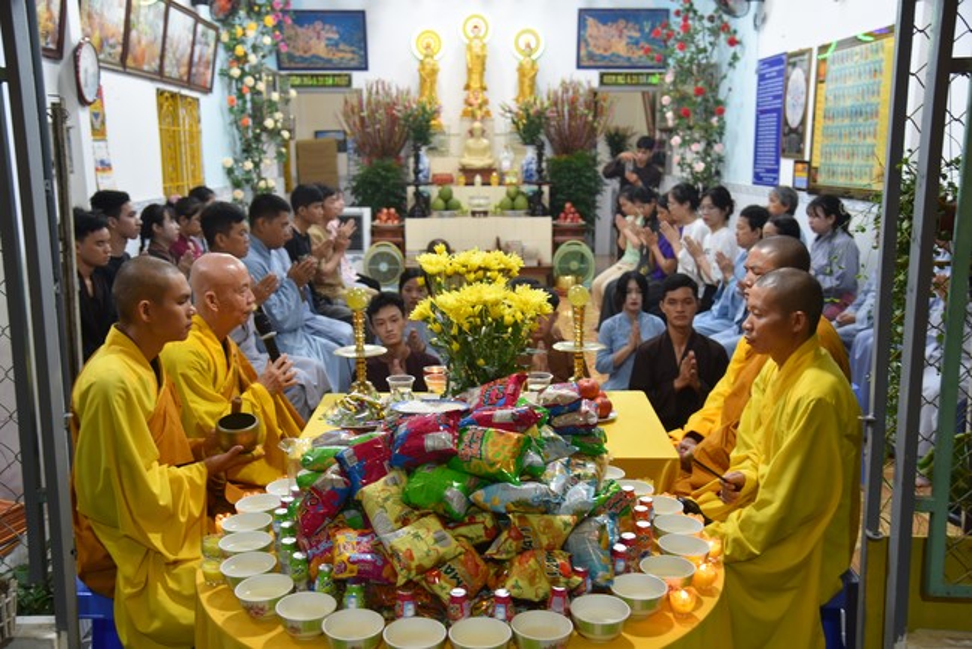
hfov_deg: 50.7
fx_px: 1026
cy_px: 324
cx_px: 486
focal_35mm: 38
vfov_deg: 35.1
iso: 800
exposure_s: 1/60
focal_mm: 38
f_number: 4
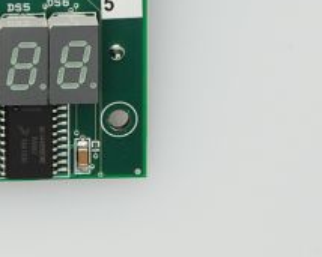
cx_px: -129
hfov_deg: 4.1
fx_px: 4525
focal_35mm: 475
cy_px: -50
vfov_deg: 3.3
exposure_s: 1/100
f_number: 10
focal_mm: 120
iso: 800
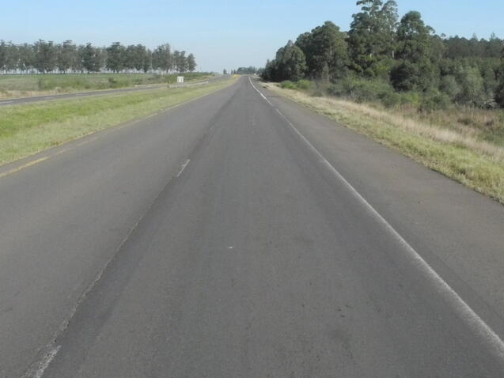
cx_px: 234
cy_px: 147
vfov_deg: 32.1
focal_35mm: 45
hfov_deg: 42.0
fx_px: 655
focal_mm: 6
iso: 800
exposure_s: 1/2000
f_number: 6.3
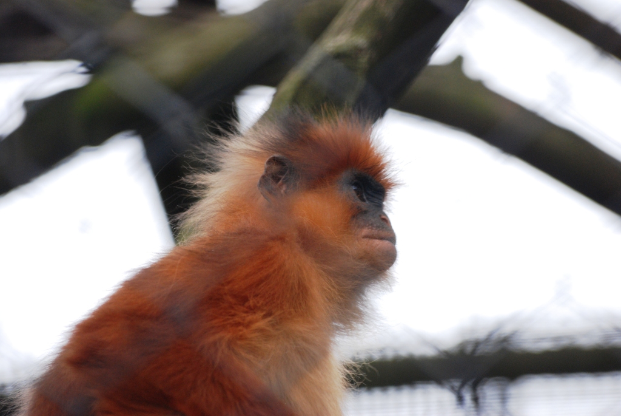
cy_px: 208
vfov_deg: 4.7
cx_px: 310
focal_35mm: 292
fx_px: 5051
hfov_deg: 7.0
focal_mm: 195
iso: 400
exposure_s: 1/320
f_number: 5
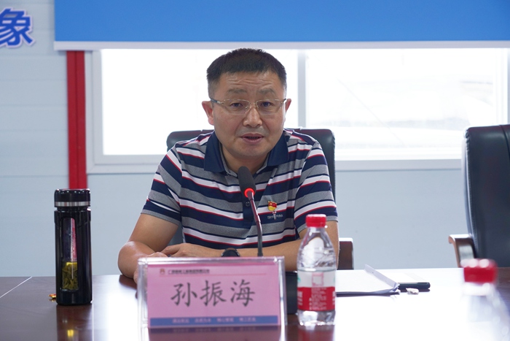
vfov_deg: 21.6
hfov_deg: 31.9
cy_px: 170
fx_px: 893
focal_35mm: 63
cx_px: 255
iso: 800
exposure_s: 1/160
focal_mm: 63
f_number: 4.5
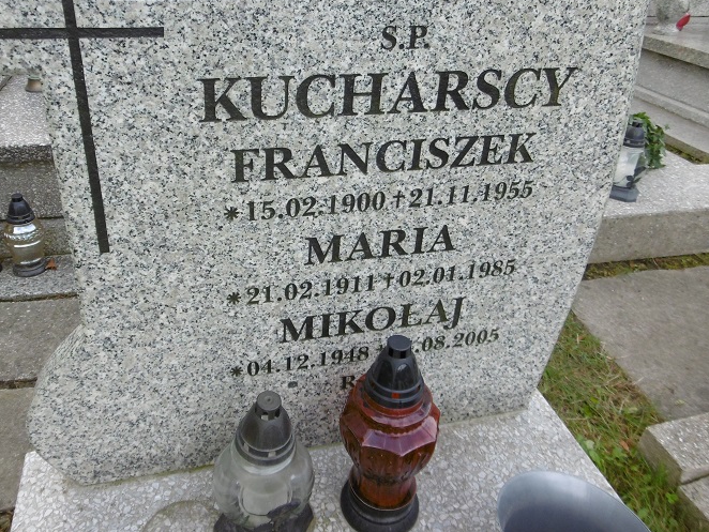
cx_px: 308
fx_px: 594
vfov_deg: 48.0
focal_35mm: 29
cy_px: 215
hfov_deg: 61.4
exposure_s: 1/250
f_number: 3.1
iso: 100
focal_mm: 4.3
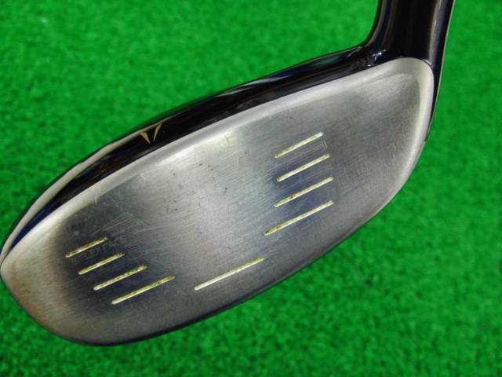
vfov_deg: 38.7
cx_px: 251
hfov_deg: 50.1
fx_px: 537
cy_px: 188
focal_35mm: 37
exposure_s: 1/30
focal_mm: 6.42
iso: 400
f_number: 3.6
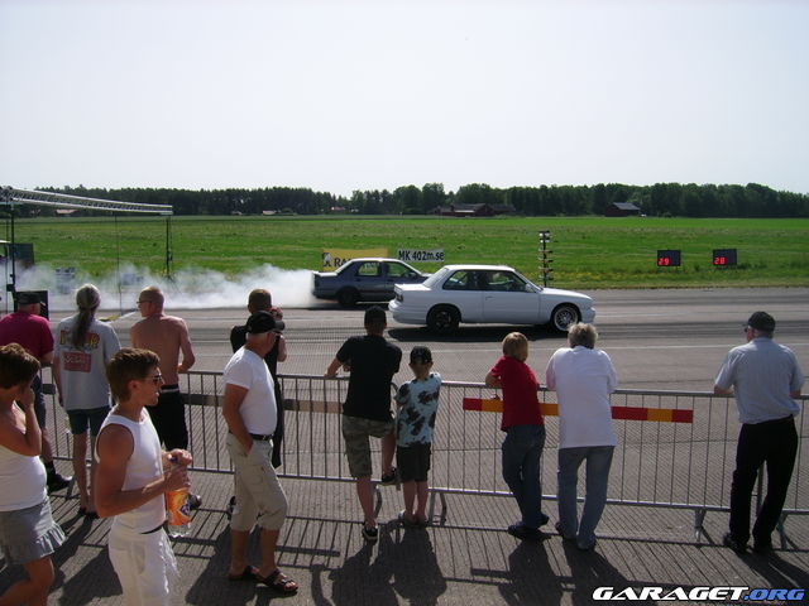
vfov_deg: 40.7
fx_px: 818
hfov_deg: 52.6
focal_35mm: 35
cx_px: 404
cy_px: 303
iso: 50
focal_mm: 5.95
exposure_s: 1/500
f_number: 5.8
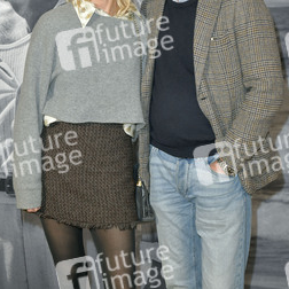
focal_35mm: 70
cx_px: 148
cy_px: 101
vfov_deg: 24.6
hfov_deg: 24.7
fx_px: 661
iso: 1600
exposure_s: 1/125
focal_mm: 52
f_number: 5.6
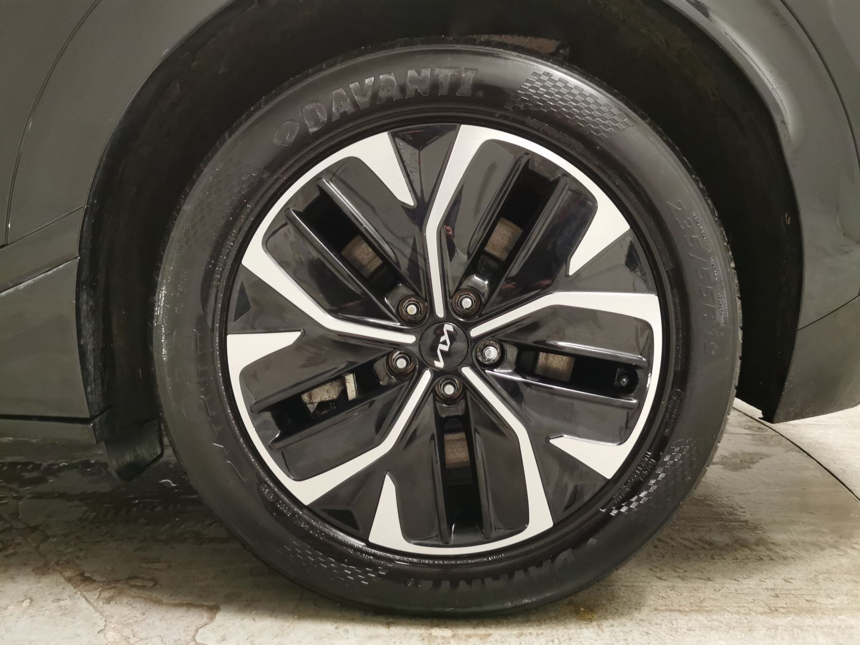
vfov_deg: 51.4
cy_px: 322
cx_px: 430
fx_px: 671
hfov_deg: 65.3
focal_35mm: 27
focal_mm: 5.56
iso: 320
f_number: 1.6
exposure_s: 1/33.3
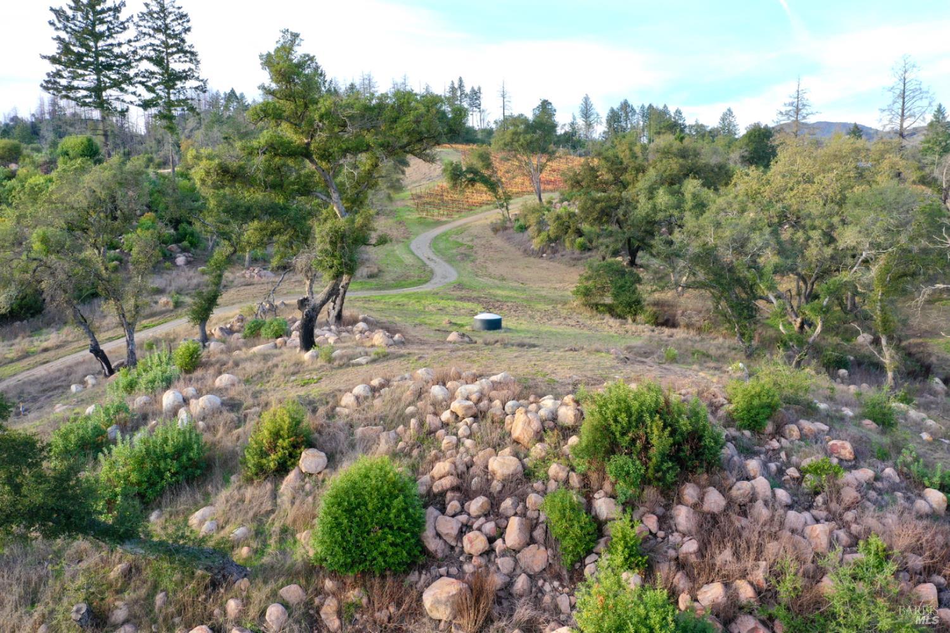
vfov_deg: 46.4
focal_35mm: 28
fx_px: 739
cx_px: 475
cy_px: 316
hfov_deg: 65.5
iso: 100
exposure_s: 1/50
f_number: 6.3
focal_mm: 10.26
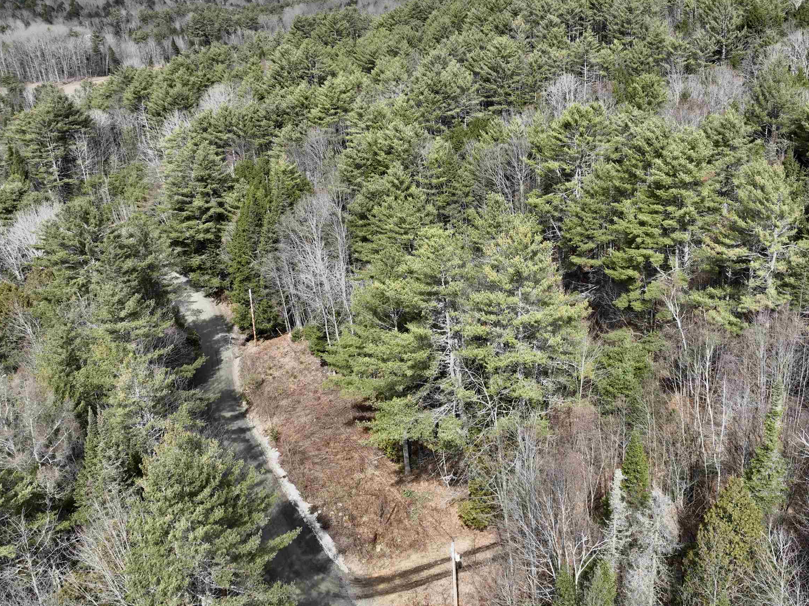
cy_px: 266
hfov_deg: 55.9
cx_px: 525
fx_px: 748
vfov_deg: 44.0
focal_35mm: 32
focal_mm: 12.29
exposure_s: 1/1600
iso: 130
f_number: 2.8
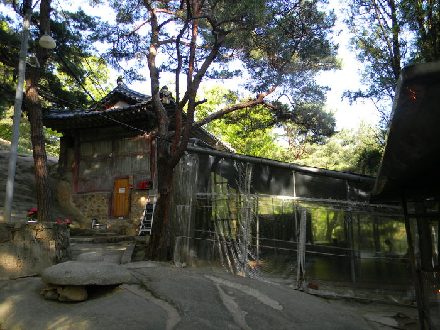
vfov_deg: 49.7
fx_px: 356
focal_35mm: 28
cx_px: 220
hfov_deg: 63.4
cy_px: 165
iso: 80
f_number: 3.5
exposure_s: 1/78
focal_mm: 5
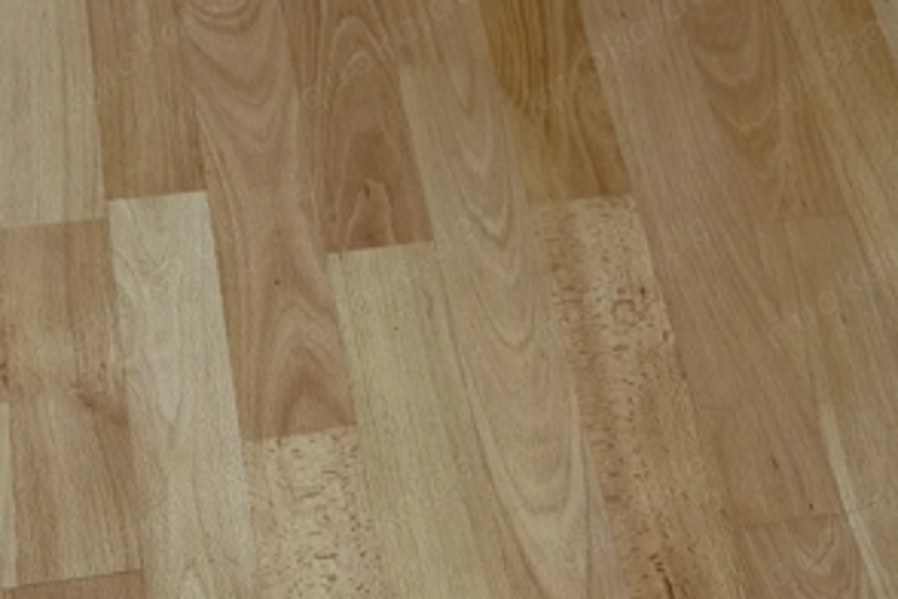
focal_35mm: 68
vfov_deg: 19.6
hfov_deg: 29.7
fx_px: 1696
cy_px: 553
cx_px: 452
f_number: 1.78
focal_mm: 6.76
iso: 400
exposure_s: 1/40
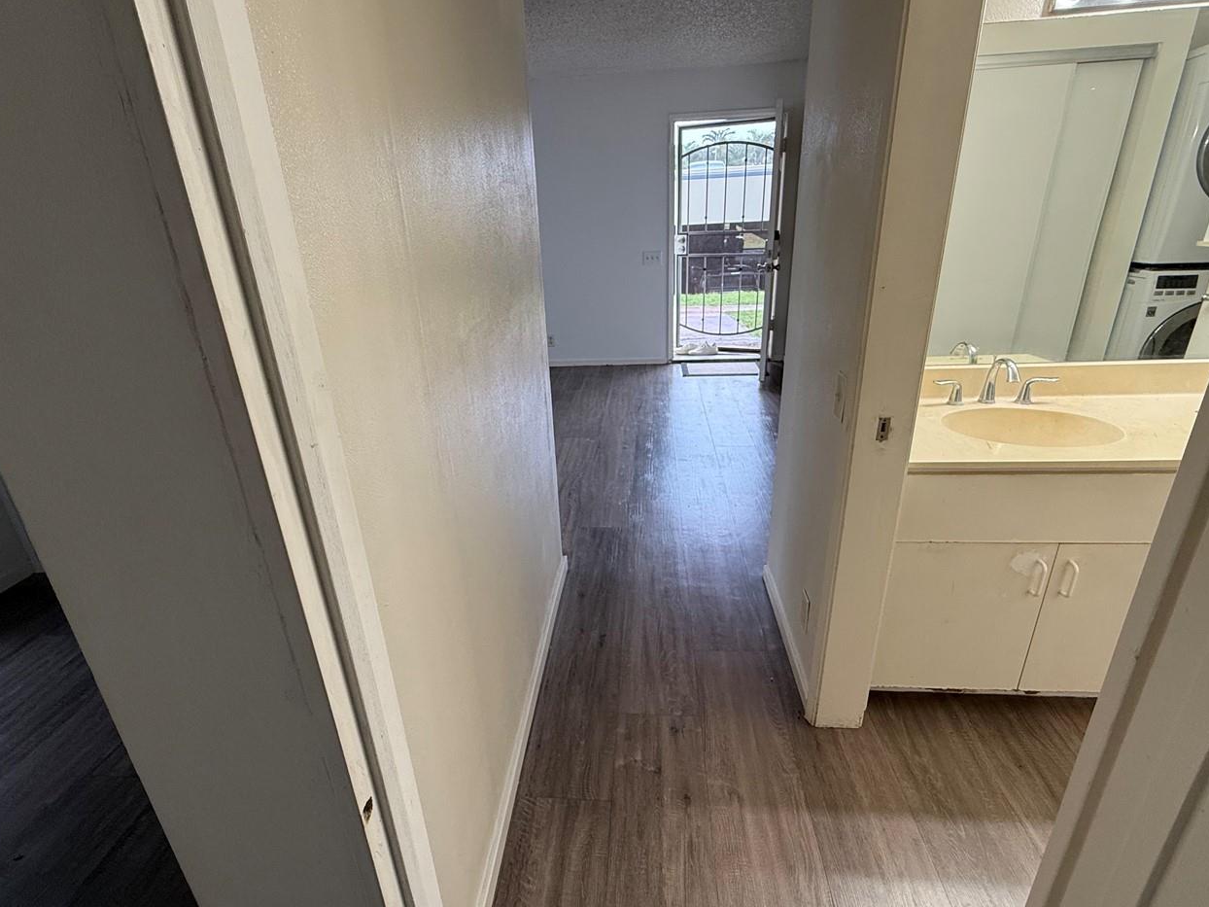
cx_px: 591
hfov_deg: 87.7
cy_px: 471
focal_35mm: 18
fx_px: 629
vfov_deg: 71.6
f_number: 2.2
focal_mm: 2.22
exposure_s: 1/120
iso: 160
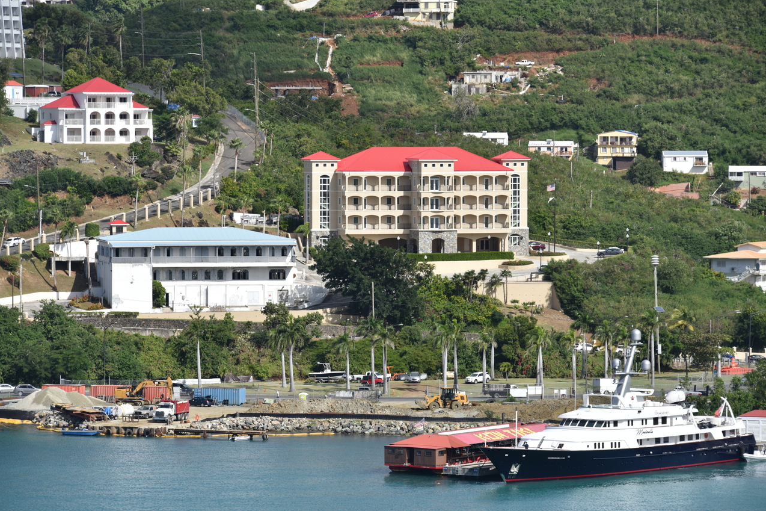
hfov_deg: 10.8
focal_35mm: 191
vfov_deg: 7.2
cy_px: 256
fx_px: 4063
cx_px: 384
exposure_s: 1/400
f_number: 9
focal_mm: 190
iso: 100
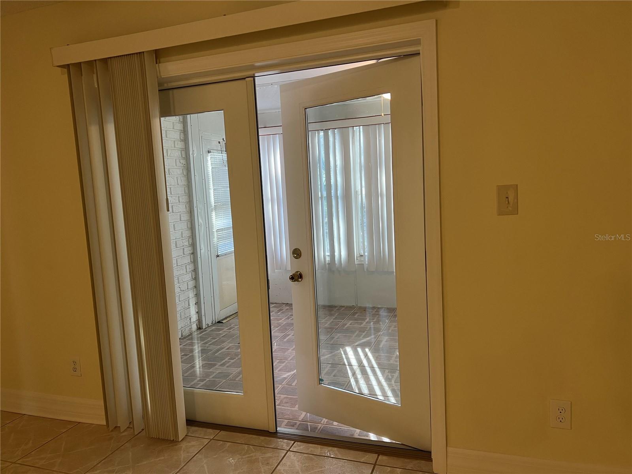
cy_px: 237
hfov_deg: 67.3
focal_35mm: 26
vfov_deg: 53.1
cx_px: 316
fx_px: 475
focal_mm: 5.7
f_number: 1.5
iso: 80
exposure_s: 1/60
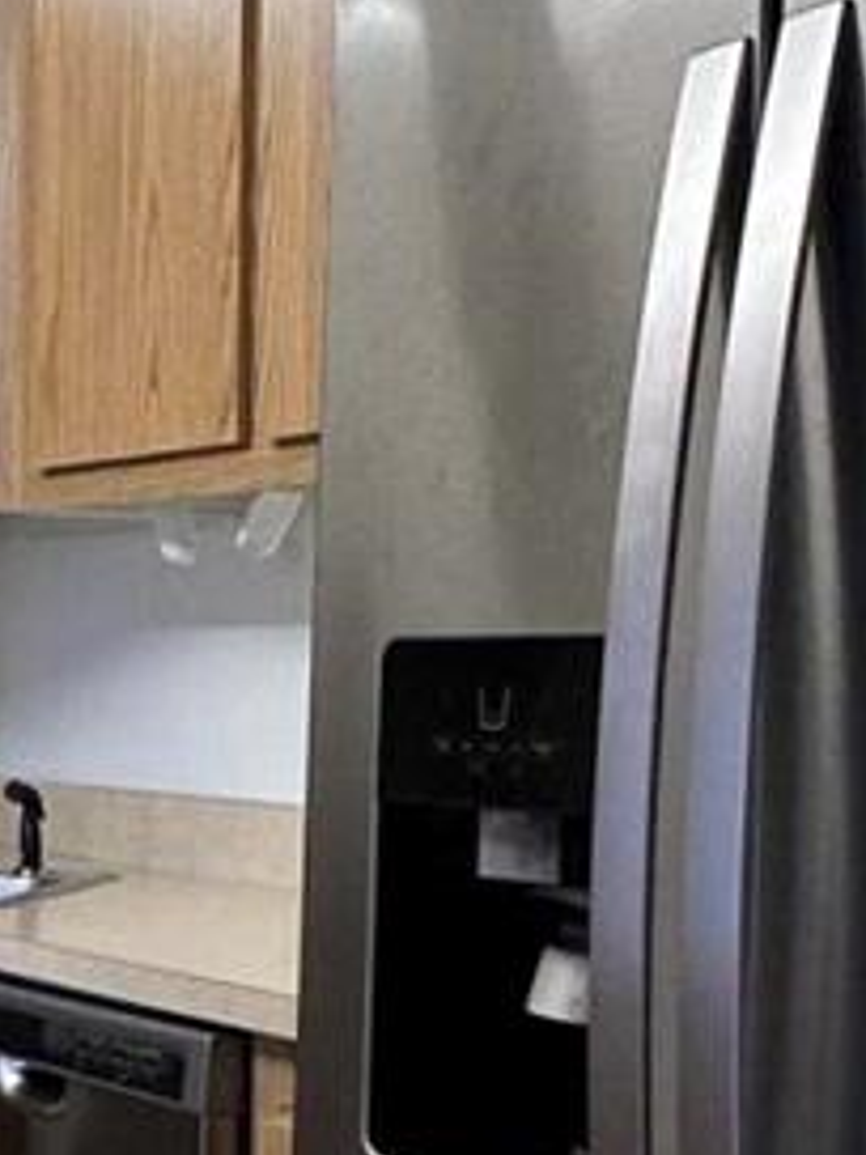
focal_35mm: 79
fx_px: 2635
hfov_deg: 17.2
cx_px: -348
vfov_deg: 24.7
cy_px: 654
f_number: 2.2
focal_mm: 2.22
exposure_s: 1/120
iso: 200
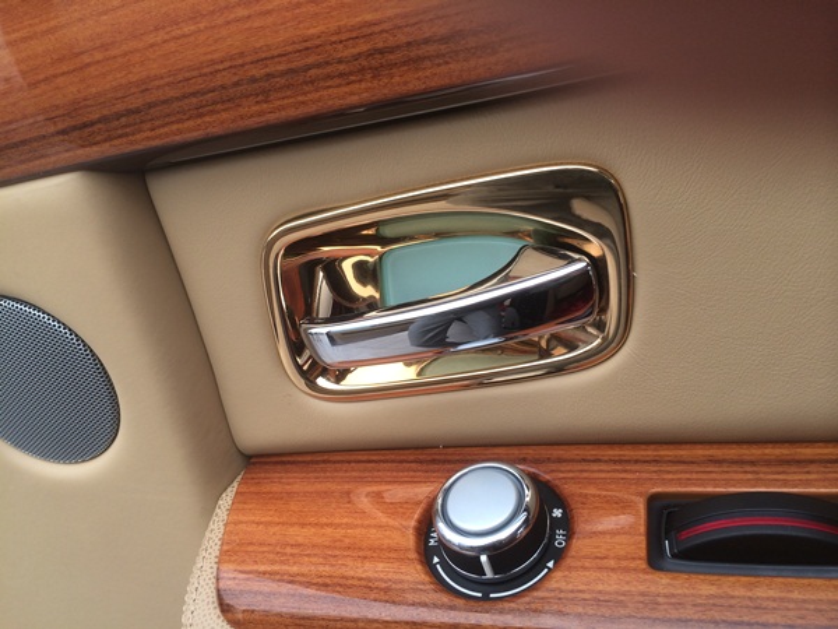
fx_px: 726
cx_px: 419
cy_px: 314
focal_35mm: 30
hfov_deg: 60.0
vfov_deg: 46.8
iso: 32
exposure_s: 1/191
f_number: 2.2
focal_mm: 4.12
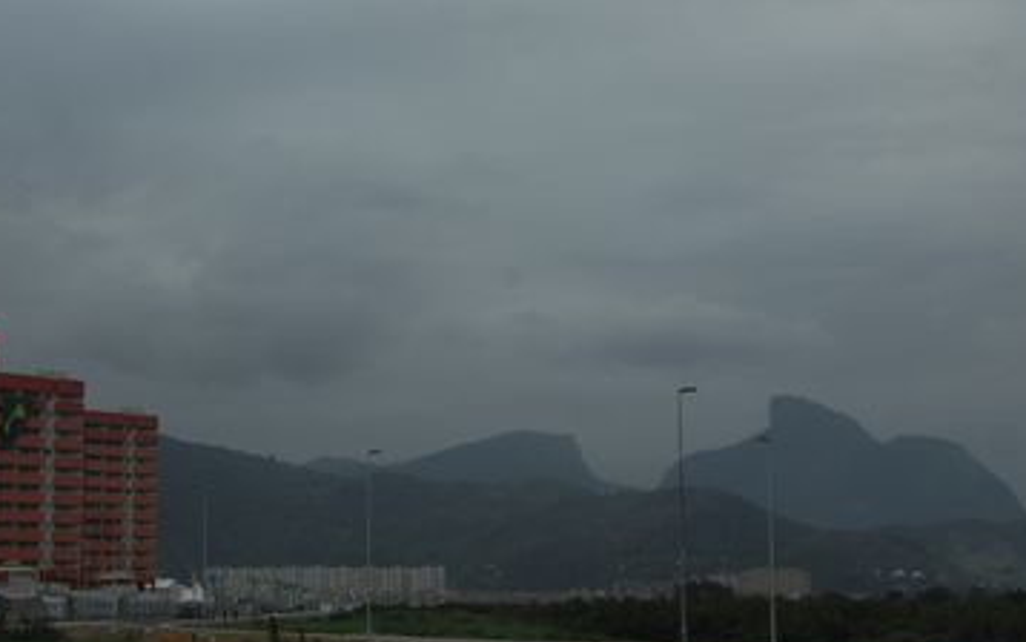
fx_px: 1986
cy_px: 371
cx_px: 467
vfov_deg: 18.4
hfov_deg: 29.0
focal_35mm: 71
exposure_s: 1/400
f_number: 6
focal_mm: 26
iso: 200
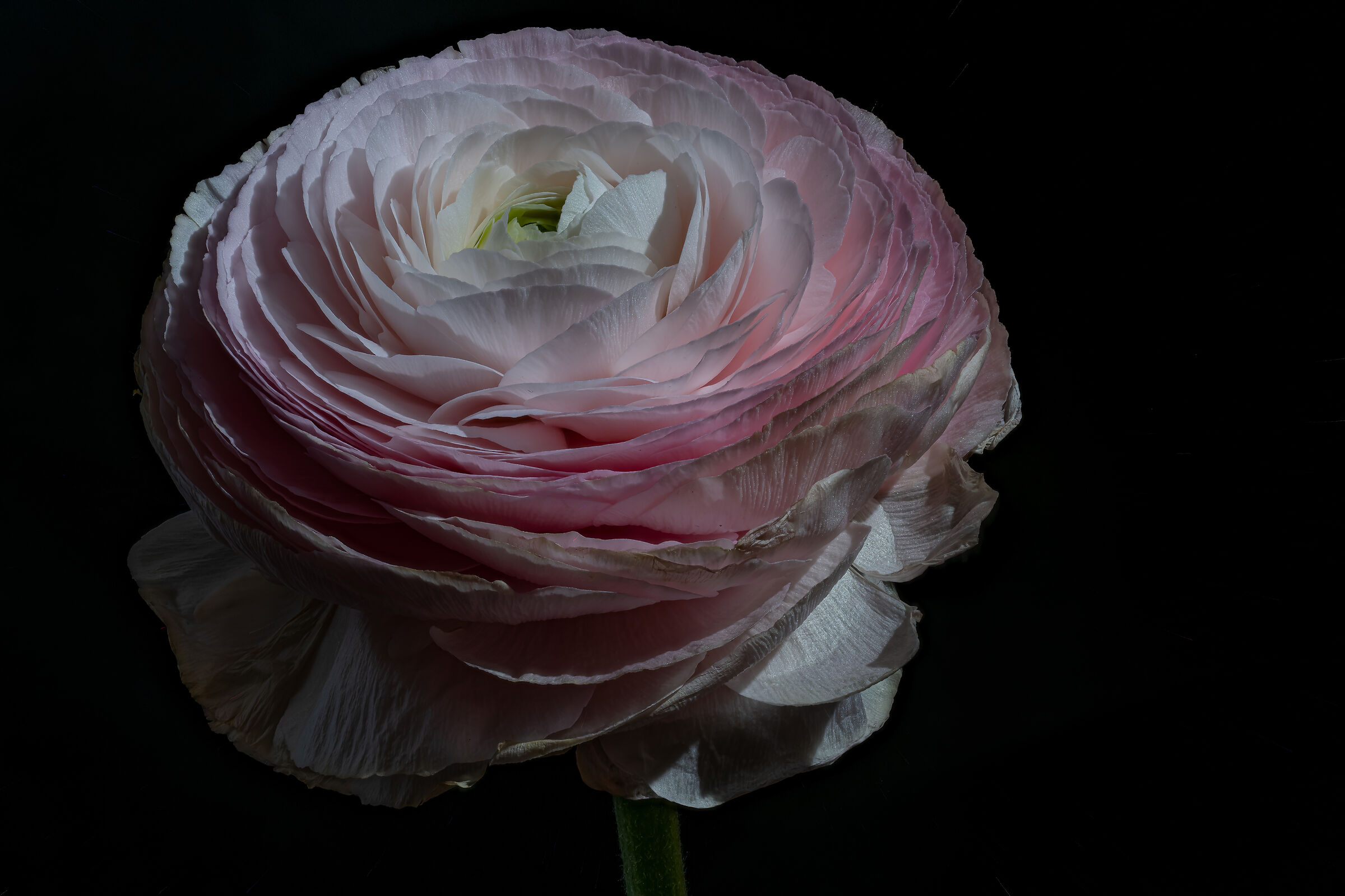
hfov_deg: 19.5
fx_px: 3923
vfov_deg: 13.0
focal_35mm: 105
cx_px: 672
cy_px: 448
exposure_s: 1/8
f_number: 14
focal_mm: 105
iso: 100
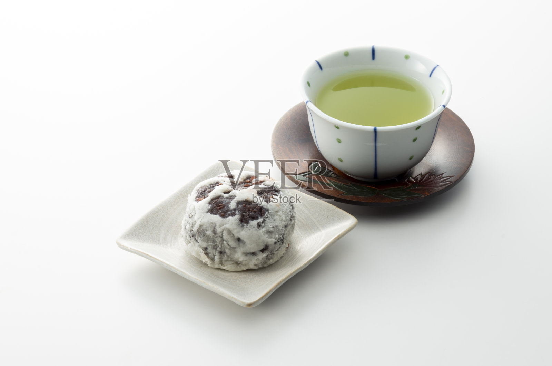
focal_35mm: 132
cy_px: 183
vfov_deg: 10.3
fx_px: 2020
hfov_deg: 15.6
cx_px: 276
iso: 100
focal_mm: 88
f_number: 18
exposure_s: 1/125
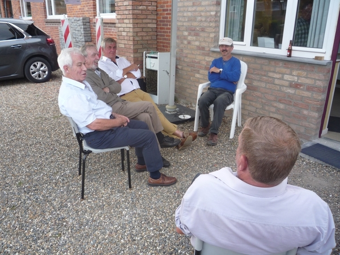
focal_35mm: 30
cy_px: 128
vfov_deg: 46.8
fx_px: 295
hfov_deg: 60.0
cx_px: 170
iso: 100
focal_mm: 5.2
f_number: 3.3
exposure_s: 1/40
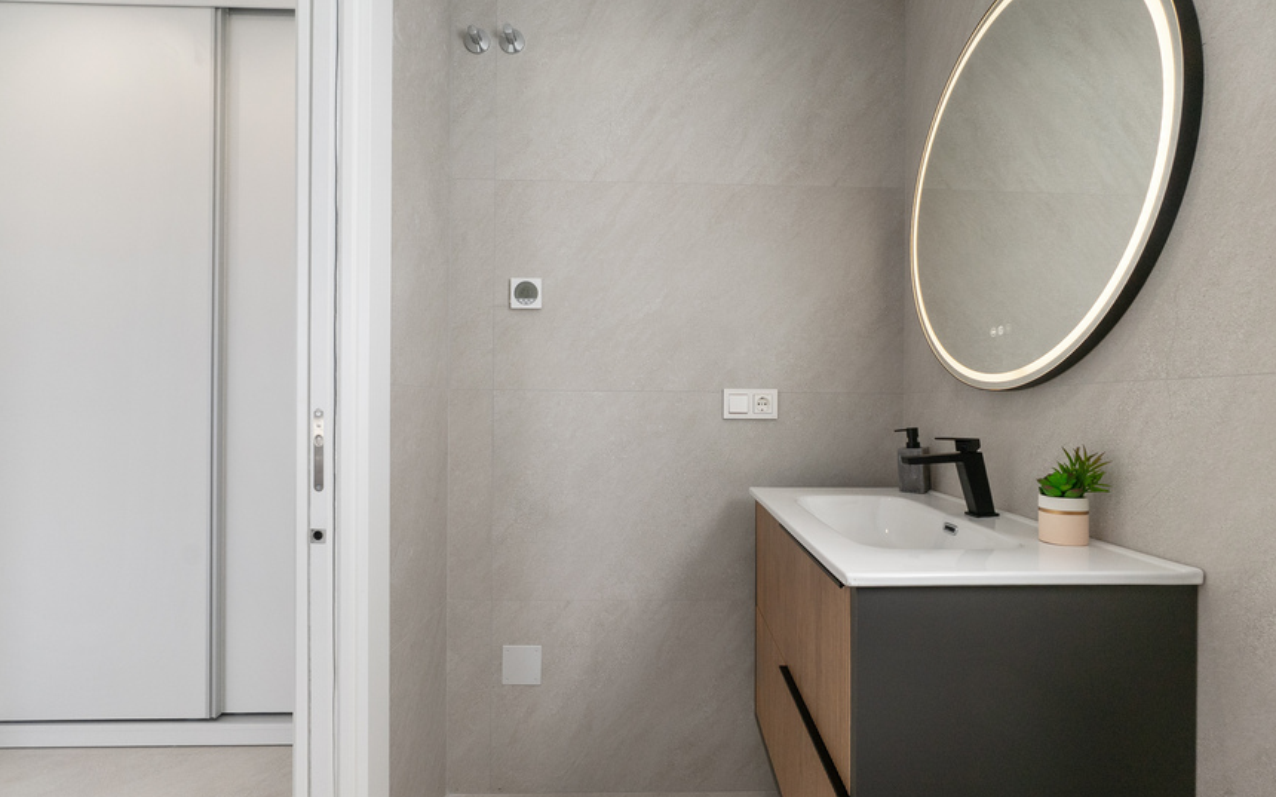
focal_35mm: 16
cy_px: 407
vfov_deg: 71.2
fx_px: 556
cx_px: 666
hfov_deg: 97.8
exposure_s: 1/100
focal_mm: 10
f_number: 8
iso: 320
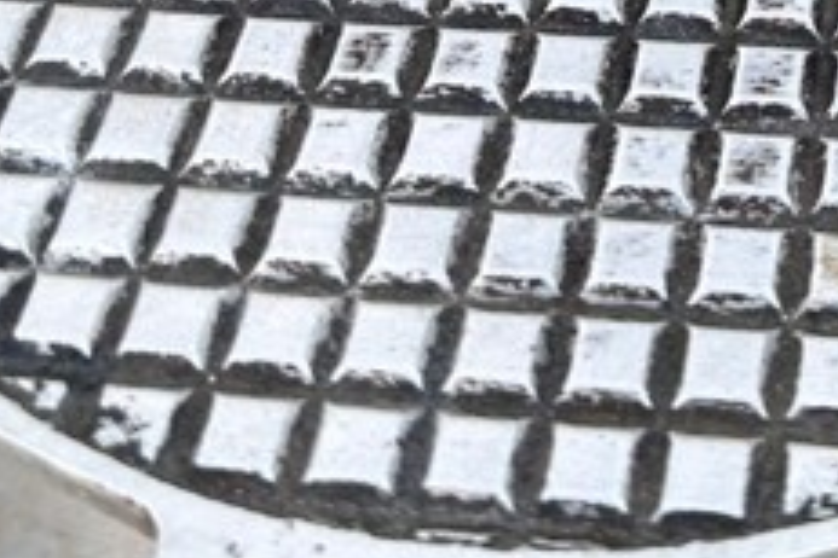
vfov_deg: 13.5
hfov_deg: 22.0
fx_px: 2048
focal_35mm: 88
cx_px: 892
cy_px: -516
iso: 64
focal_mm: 6.86
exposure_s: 1/126
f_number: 1.78
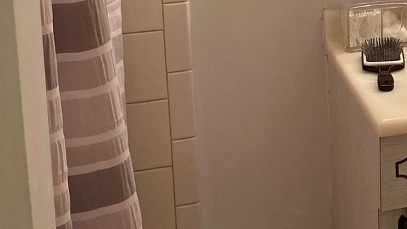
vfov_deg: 12.5
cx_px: 579
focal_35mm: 93
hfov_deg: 20.3
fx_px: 1004
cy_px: -83
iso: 160
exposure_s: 1/60
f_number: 1.8
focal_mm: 4.25
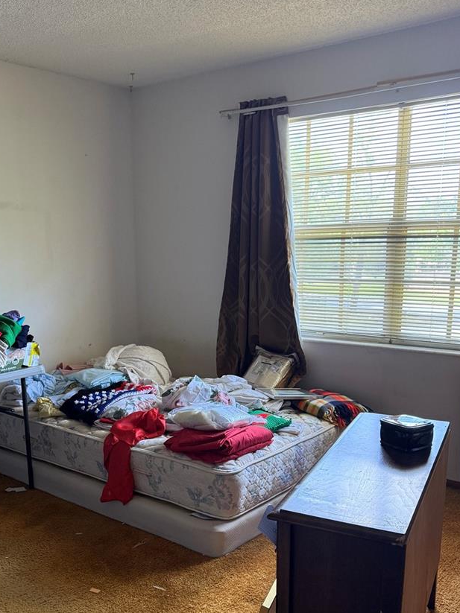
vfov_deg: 52.2
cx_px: 182
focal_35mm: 35
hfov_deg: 40.5
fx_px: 620
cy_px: 372
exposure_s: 1/60
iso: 250
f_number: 1.78
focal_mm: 6.76
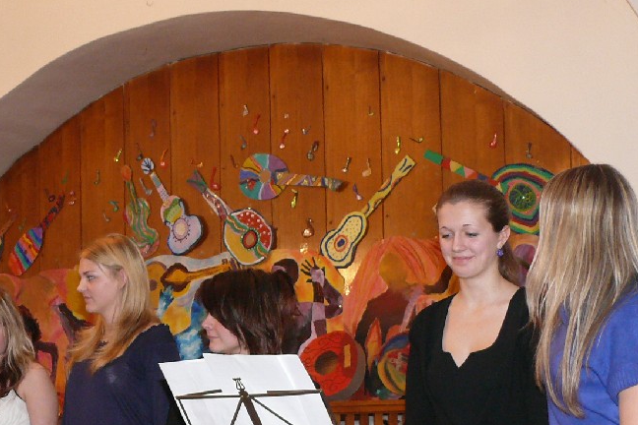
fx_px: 1365
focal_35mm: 77
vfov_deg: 17.4
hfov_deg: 25.8
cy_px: 389
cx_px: 114
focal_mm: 8
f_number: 2.8
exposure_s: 1/30
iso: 200
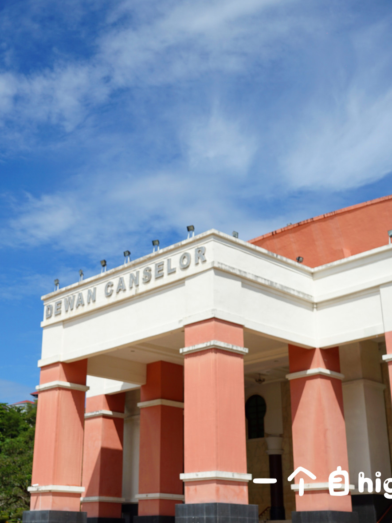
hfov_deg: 30.8
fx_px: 709
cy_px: 258
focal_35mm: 47
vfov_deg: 40.4
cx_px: 161
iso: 100
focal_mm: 32
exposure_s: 1/1000
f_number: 6.3
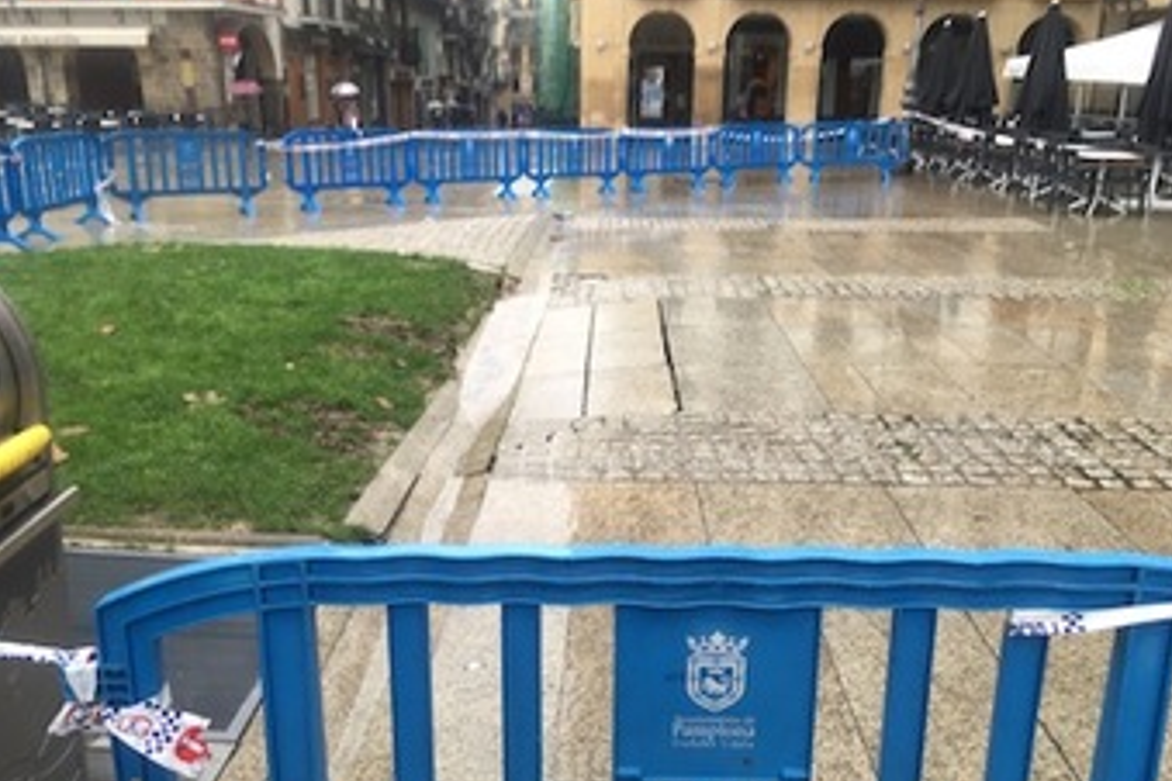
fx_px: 1009
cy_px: 399
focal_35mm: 31
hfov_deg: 60.3
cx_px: 598
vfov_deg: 42.3
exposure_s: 1/100
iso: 40
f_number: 2.2
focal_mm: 4.15
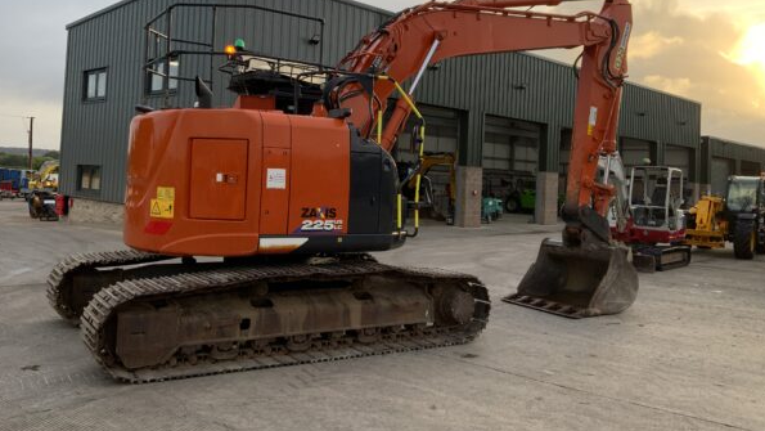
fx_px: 690
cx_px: 382
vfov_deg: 34.4
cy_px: 149
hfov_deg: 58.0
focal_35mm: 34
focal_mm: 3
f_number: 1.8
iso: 16
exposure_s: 1/351
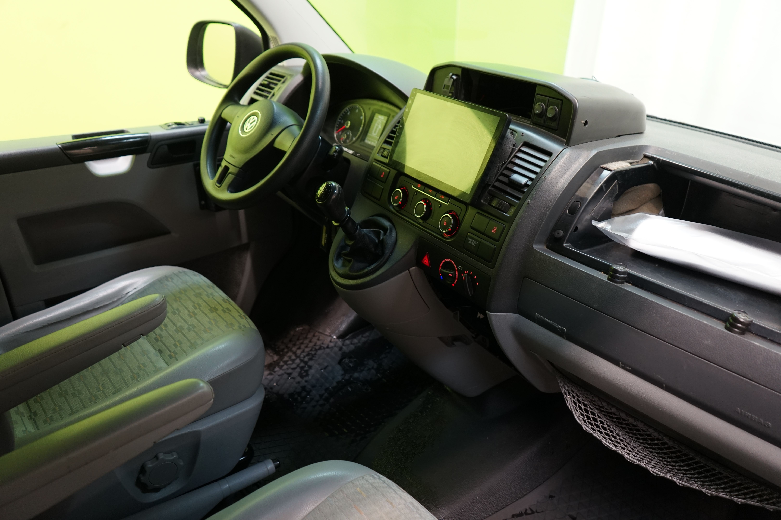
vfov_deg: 46.4
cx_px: 390
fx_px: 607
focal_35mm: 28
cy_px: 260
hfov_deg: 65.5
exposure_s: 1/30
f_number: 3.5
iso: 800
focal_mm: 28
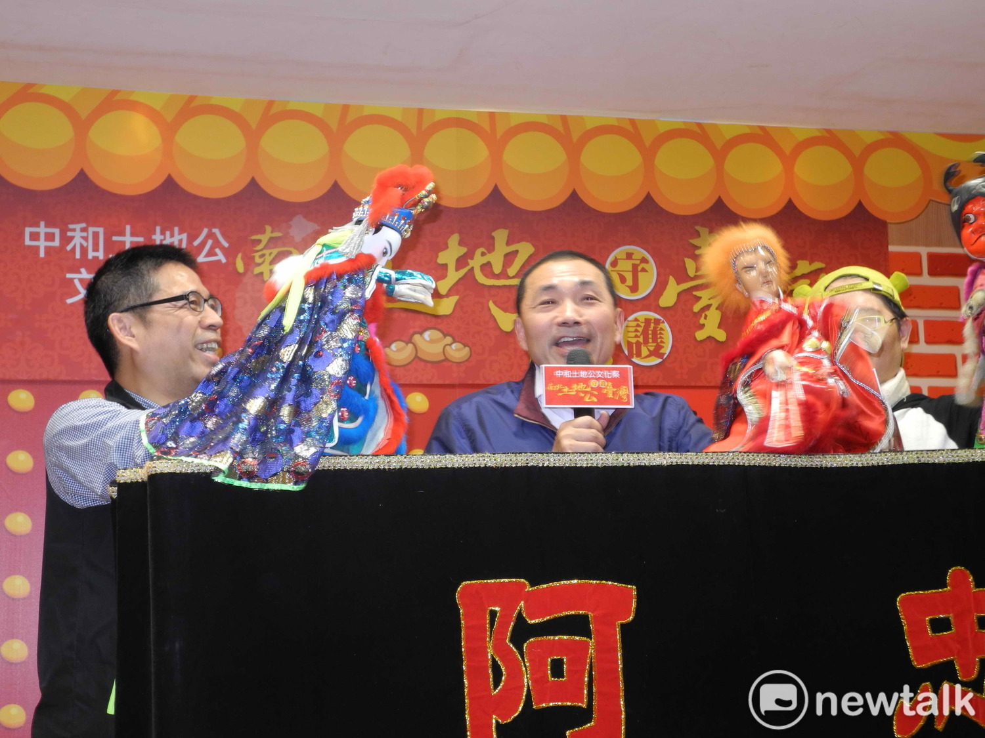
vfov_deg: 24.0
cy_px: 369
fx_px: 1736
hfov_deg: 31.7
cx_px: 492
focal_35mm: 61
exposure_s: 1/30
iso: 220
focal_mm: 13
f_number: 3.5
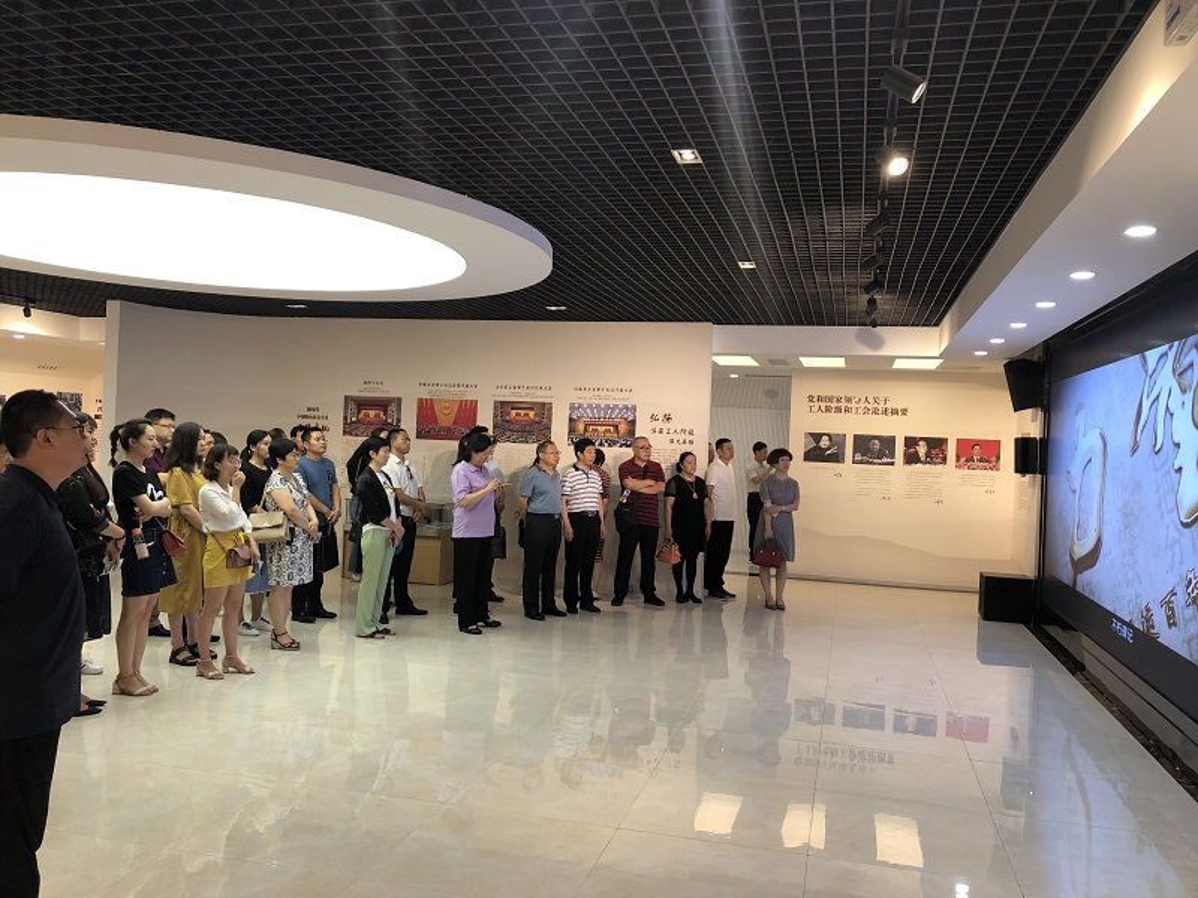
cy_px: 449
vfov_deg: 49.7
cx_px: 599
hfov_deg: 63.4
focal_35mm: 28
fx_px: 969
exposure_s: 1/33
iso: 32
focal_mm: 4
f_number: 1.8
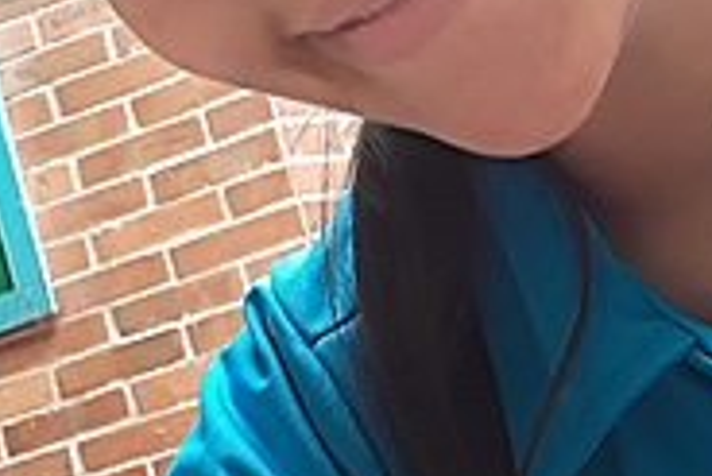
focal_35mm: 65
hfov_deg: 30.0
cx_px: 596
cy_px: 221
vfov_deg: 21.0
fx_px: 1287
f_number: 1.9
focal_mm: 2.53
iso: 200
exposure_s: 1/30
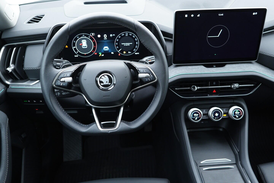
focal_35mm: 36
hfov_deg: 53.1
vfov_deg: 36.9
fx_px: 274
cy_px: 92
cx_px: 137
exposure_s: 1/40
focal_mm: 24
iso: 400
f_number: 2.8
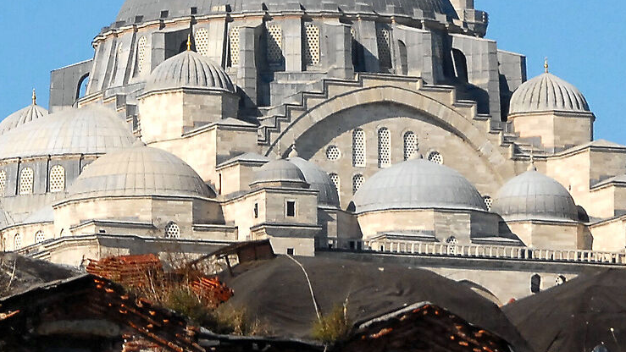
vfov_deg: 2.9
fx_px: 6956
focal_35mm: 419
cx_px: 519
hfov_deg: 5.1
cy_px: -29
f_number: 9
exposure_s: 1/1250
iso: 400
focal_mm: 82
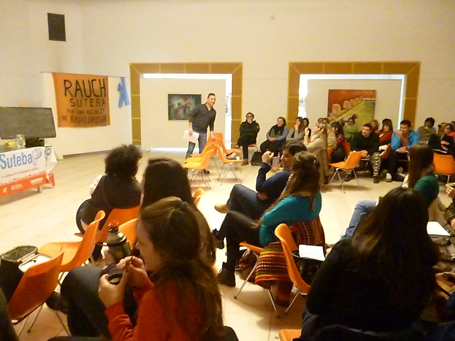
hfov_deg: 63.4
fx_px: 368
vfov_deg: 49.7
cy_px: 170
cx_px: 228
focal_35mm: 28
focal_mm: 5
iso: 3200
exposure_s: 1/60
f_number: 3.1
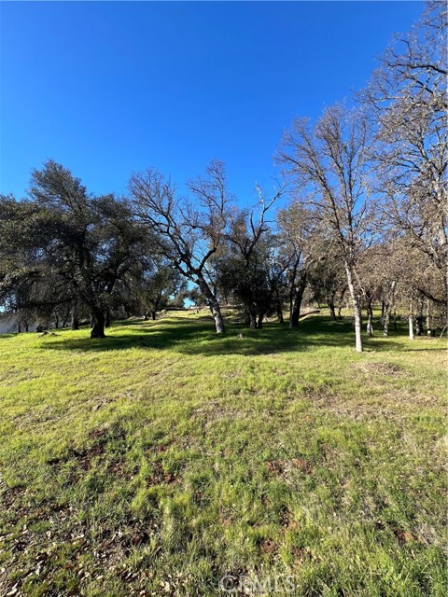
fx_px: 224
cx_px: 224
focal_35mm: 13
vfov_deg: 106.2
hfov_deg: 89.9
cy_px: 298
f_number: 1.8
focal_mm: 1.57
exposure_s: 1/501
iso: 32
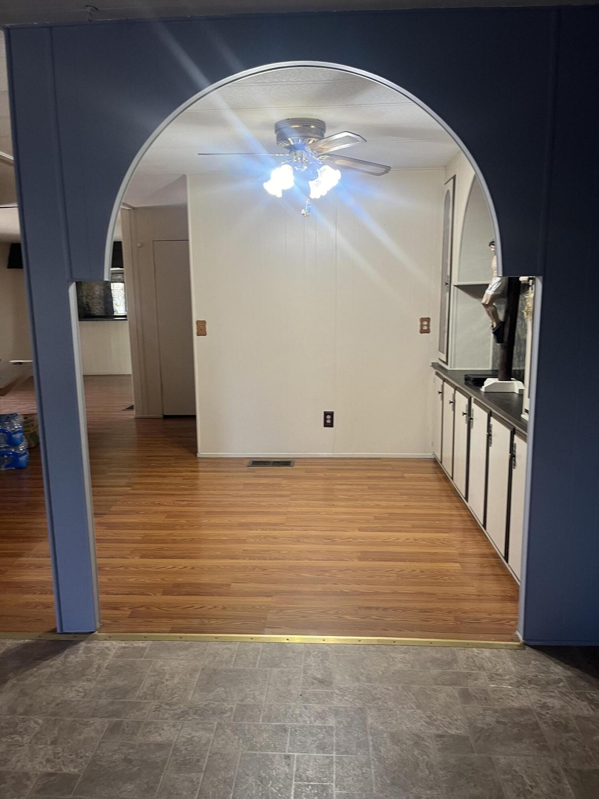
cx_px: 300
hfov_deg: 53.1
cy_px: 400
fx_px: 600
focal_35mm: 26
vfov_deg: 67.3
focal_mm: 5.1
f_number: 1.6
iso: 100
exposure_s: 1/60
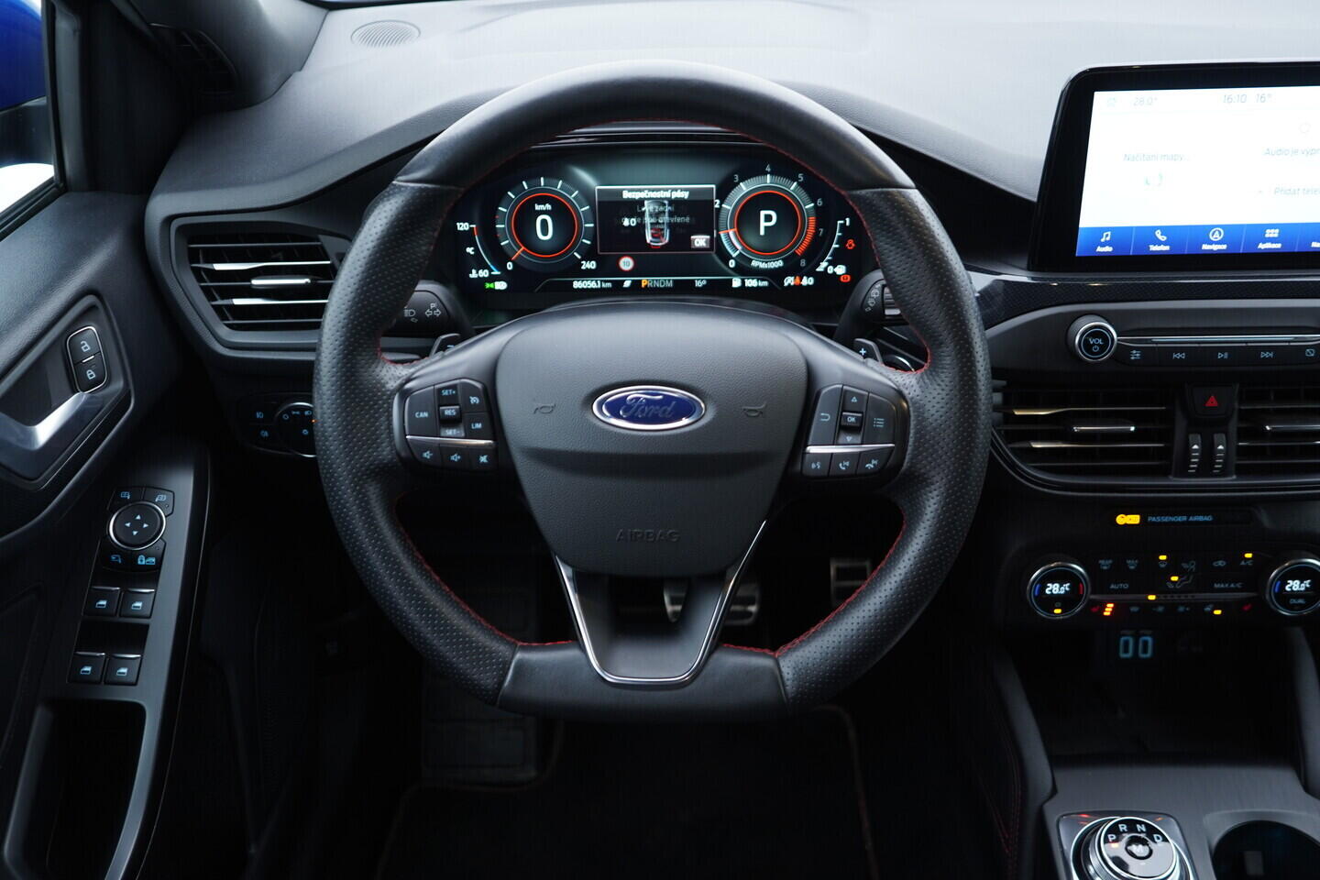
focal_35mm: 36
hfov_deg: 53.1
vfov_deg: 36.9
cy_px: 440
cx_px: 660
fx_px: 1320
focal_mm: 24
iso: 250
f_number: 2.8
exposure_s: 1/40
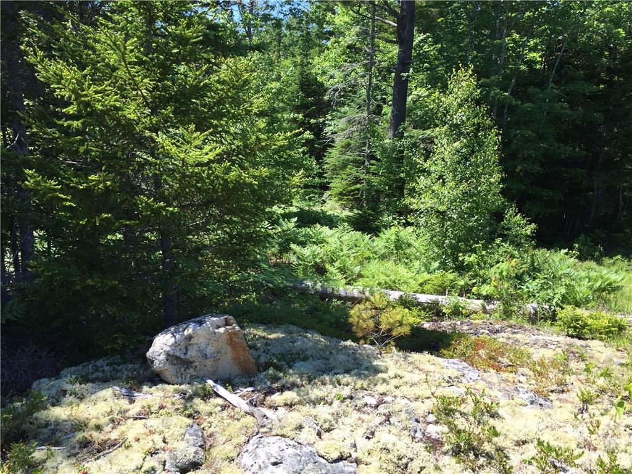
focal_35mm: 29
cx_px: 316
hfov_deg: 61.7
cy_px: 237
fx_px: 529
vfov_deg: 48.2
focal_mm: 4.15
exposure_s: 1/842
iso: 32
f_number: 2.2
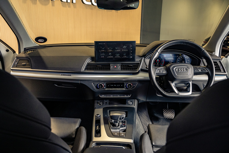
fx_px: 178
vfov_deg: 46.4
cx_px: 114
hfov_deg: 65.5
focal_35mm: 28
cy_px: 76
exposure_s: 1/200
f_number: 5
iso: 1600
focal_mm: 28
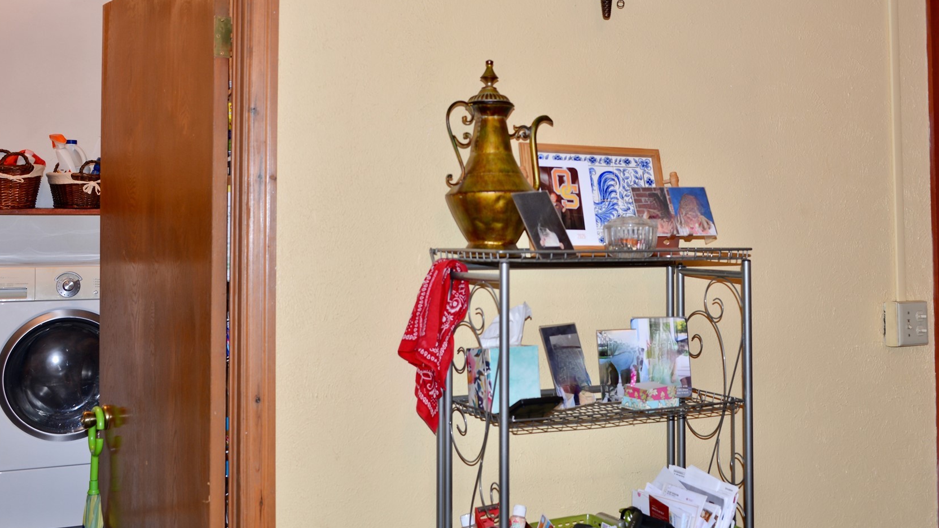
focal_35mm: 41
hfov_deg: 49.3
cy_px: 179
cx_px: 521
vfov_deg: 28.8
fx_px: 1021
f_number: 3.8
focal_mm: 32
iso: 320
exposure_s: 1/60
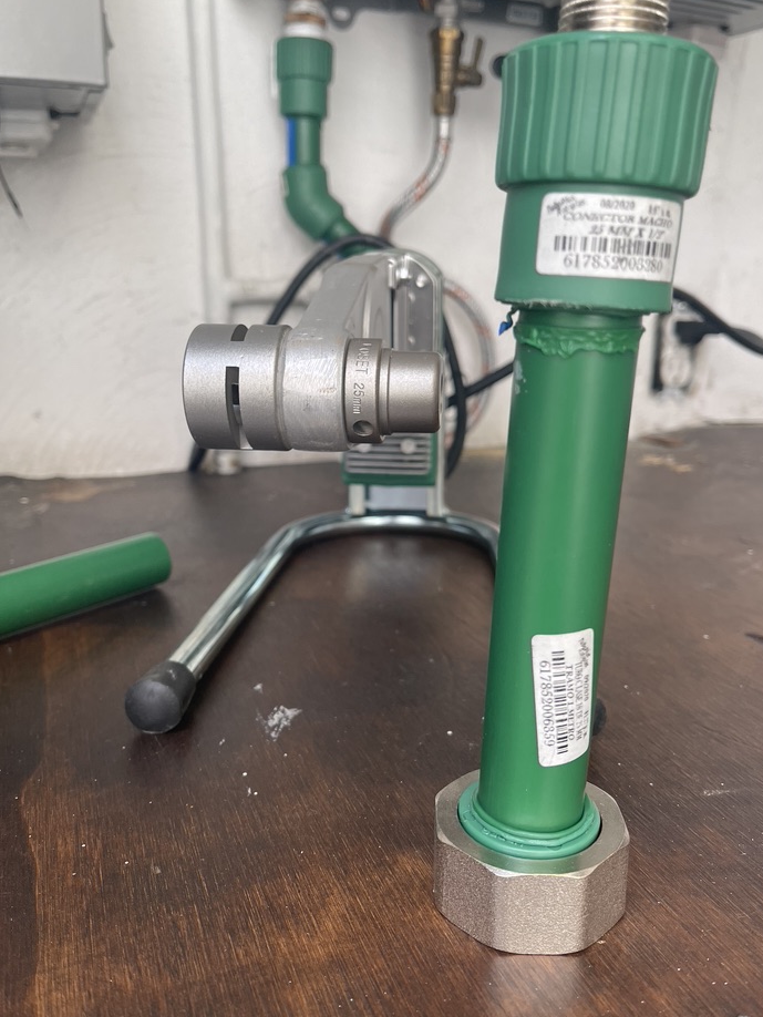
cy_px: 521
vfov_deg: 61.6
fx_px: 852
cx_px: 390
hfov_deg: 48.2
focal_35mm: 29
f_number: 1.6
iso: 100
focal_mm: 5.1
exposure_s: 1/121
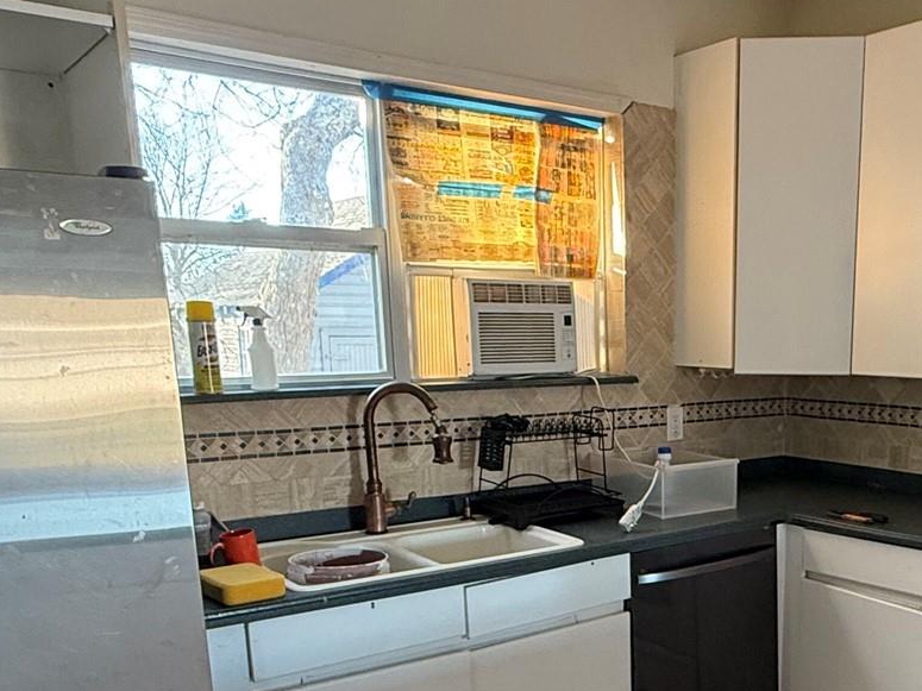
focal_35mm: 37
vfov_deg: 37.4
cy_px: 542
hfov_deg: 48.5
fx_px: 985
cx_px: 677
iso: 320
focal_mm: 2.22
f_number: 2.2
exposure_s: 1/82
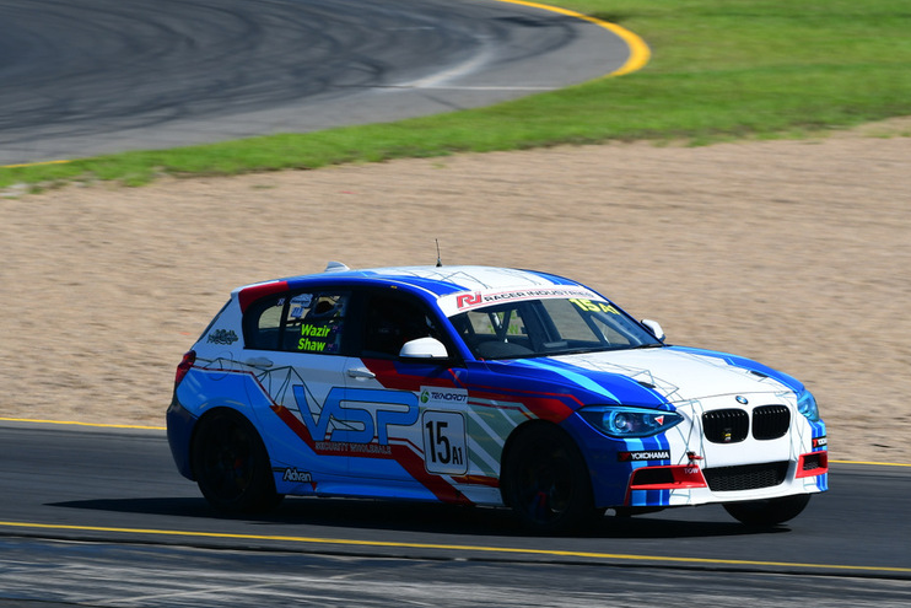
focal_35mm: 388
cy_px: 306
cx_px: 452
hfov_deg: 5.3
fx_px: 9820
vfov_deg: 3.5
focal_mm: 240
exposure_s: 1/250
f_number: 11
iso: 160
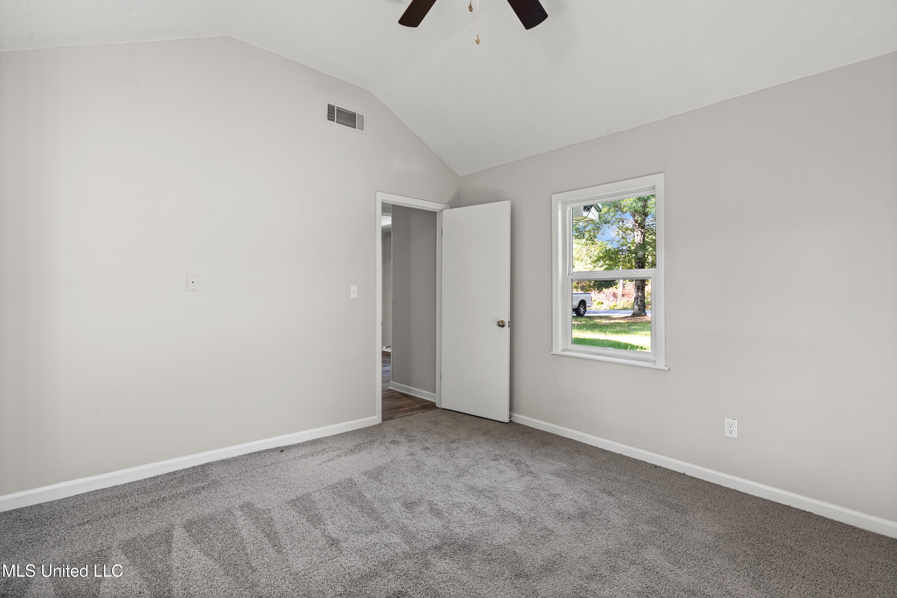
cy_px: 299
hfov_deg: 96.7
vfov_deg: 73.7
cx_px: 448
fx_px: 399
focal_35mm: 16
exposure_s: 1/6
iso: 800
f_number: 9.5
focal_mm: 16
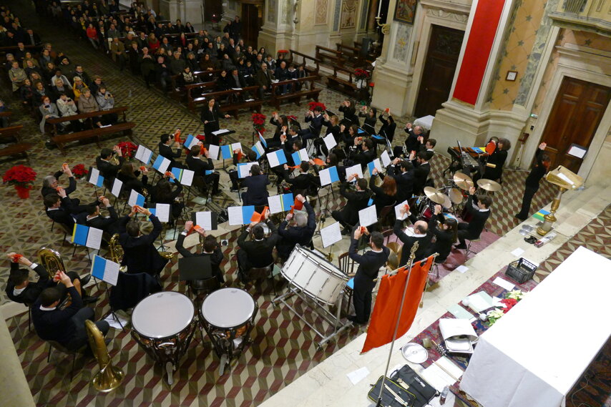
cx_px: 306
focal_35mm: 25
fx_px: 424
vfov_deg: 51.3
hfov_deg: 71.5
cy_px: 204
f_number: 2.8
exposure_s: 1/30
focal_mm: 9.12
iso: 1600
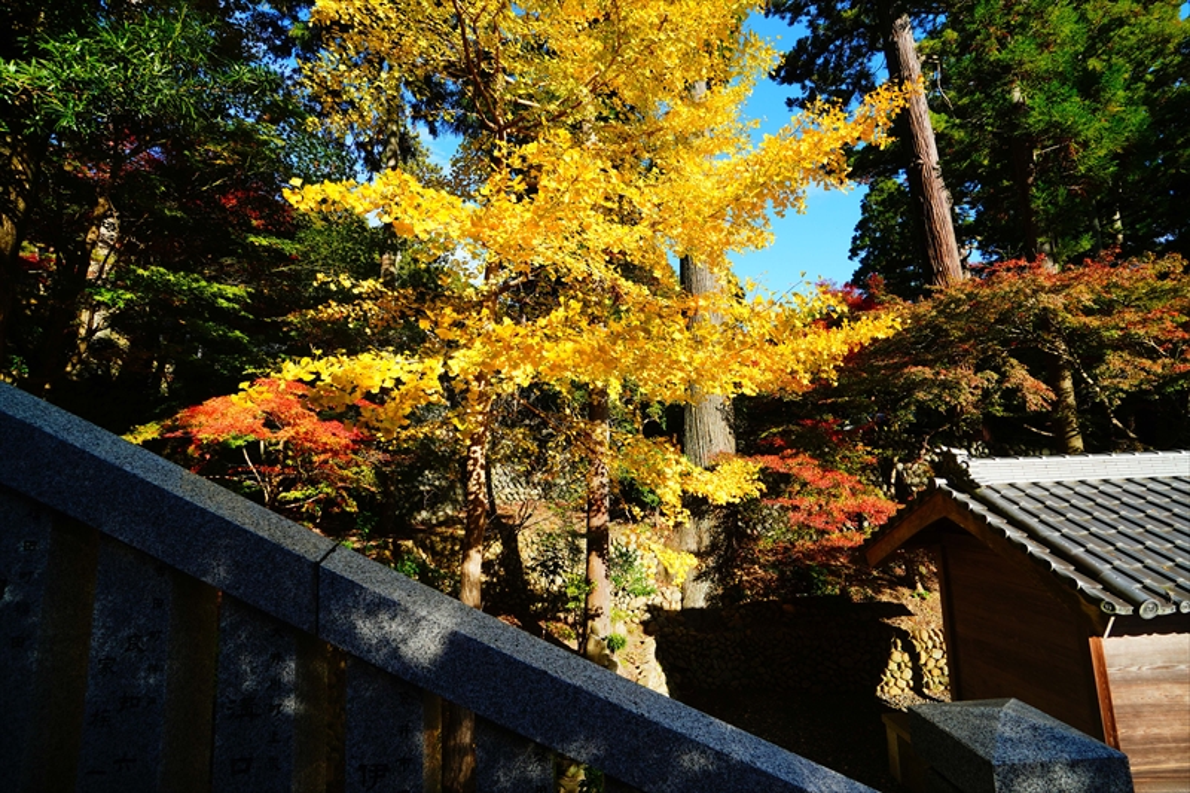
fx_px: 496
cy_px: 396
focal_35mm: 15
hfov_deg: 100.4
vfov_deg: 77.3
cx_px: 595
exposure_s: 1/125
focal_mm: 10
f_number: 8
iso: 100
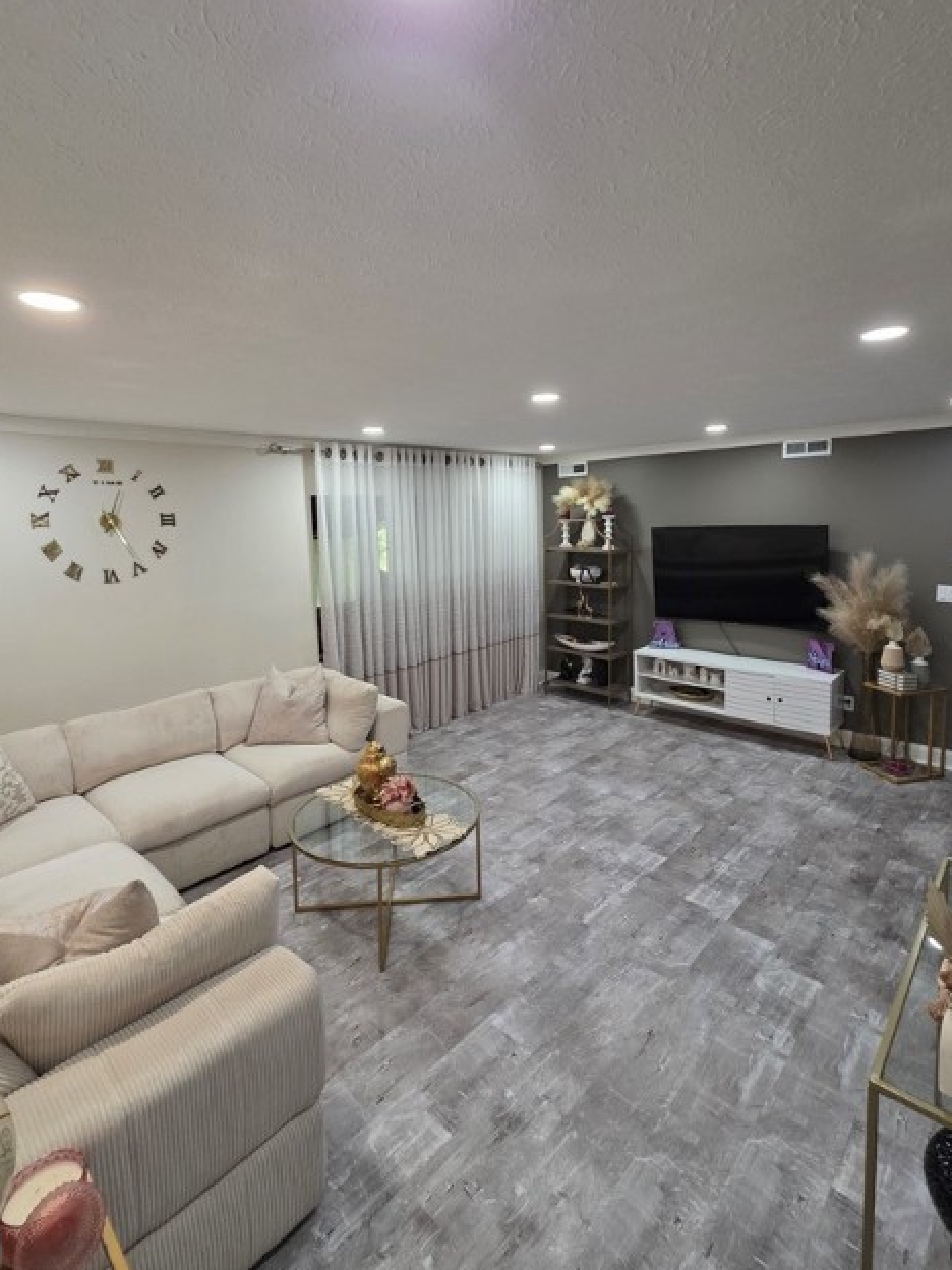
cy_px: 568
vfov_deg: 94.2
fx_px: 587
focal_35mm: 16
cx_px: 490
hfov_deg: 78.1
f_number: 1.9
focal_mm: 2.2
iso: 250
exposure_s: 1/120
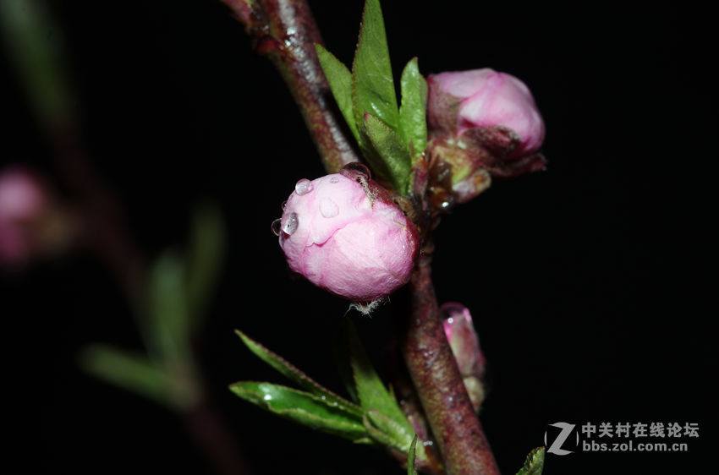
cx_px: 360
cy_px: 238
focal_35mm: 150
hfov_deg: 13.7
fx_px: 2988
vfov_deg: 9.1
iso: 100
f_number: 13
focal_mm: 100
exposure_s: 1/100
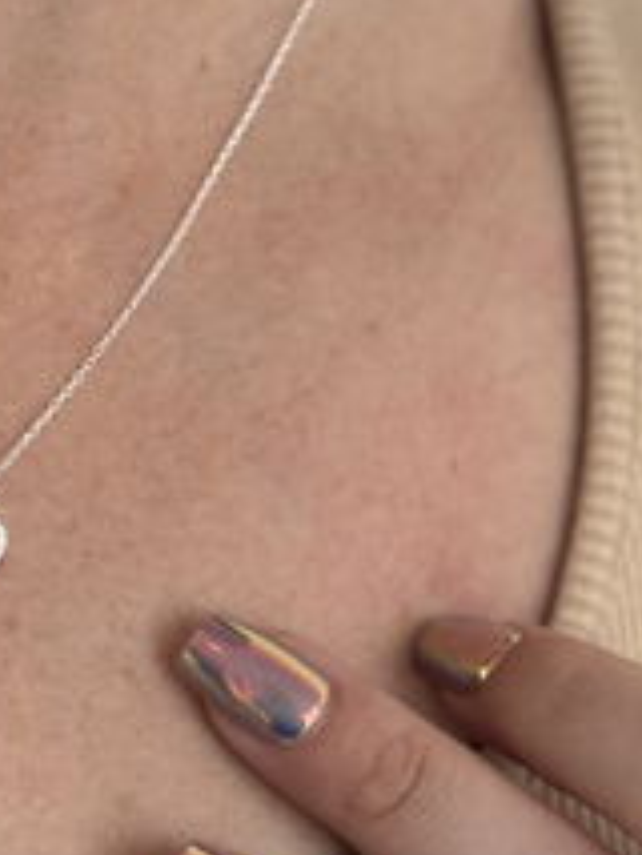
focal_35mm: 120
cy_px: 508
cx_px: -24
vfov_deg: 16.4
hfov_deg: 12.2
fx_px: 2964
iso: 50
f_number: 1.78
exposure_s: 1/187
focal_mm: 6.76
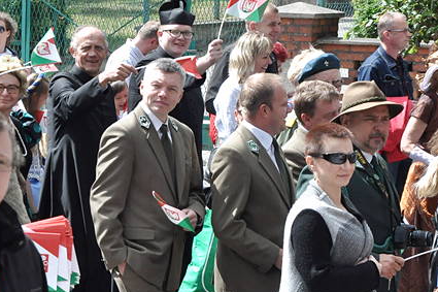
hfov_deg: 11.8
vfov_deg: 7.9
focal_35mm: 174
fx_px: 2116
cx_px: 82
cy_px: 184
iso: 1250
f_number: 9
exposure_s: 1/1250
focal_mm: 58
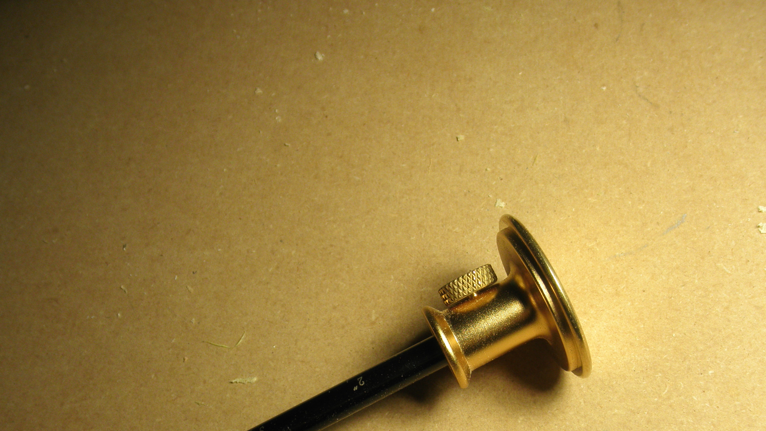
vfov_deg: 30.0
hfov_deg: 51.4
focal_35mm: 39
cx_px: 439
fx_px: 792
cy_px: 318
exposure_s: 1/50
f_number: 3
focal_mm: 5
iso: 64
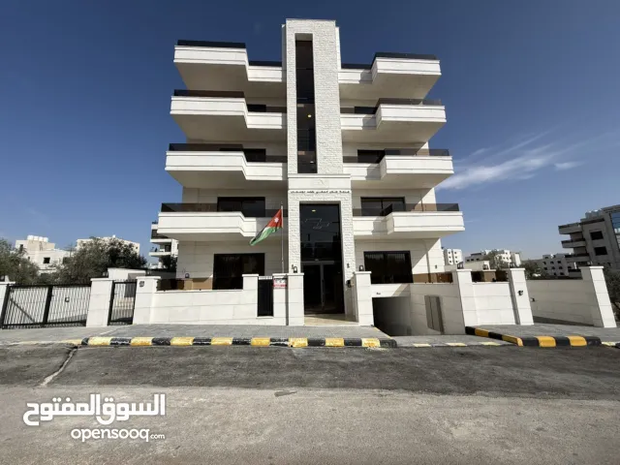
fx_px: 251
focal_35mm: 14
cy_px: 232
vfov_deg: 85.7
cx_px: 310
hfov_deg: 102.1
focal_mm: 2.22
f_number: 2.2
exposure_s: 1/5155
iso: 50
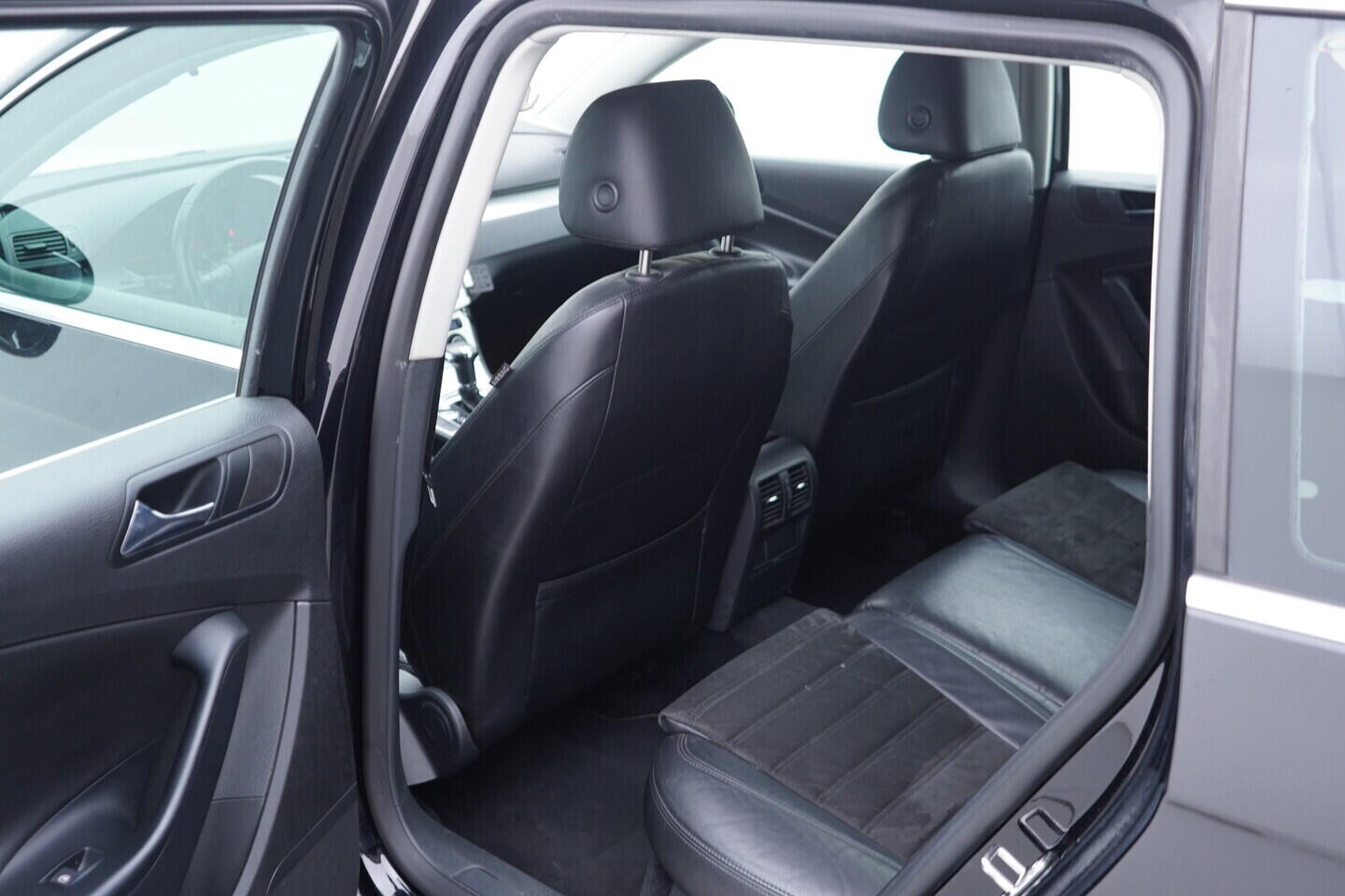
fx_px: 1345
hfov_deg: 53.1
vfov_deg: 36.9
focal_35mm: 36
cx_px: 672
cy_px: 448
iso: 320
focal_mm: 24
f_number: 2.8
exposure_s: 1/40
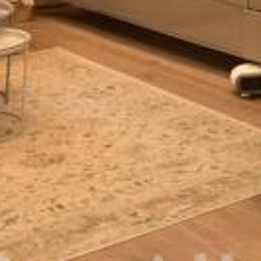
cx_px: 351
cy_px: -170
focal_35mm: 105
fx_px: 896
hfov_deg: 15.7
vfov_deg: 15.0
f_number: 8
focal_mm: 11
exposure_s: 1/4
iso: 100
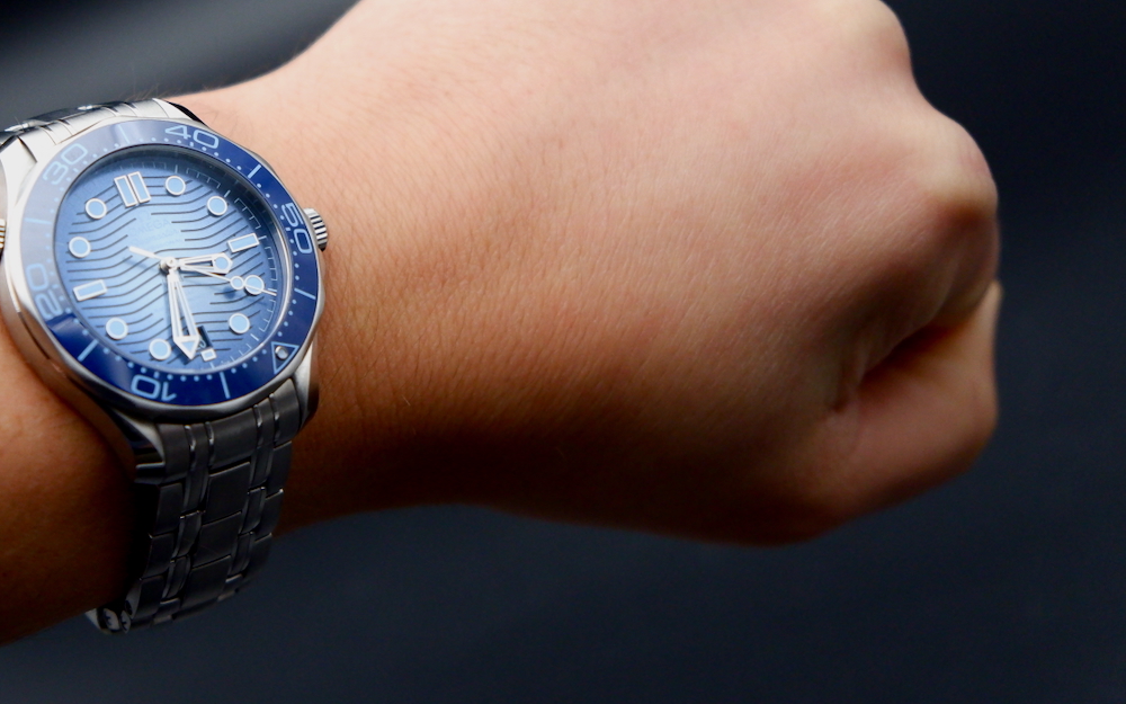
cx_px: 422
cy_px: 243
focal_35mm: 83
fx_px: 2547
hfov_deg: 24.9
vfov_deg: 15.7
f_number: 4
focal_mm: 40.7
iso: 2500
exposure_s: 1/4000
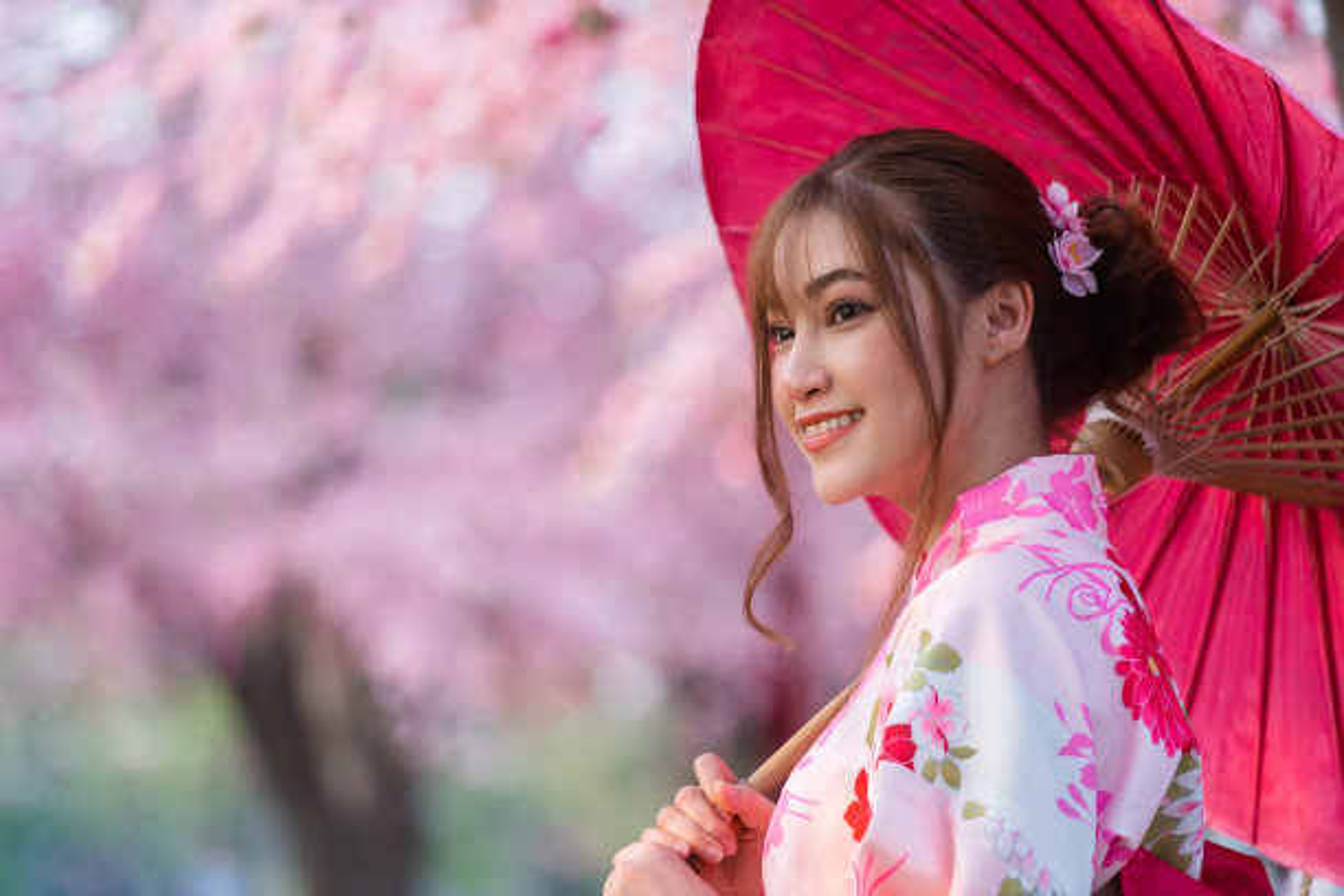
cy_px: 448
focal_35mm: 189
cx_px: 672
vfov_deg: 7.3
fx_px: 7055
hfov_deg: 10.9
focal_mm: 189
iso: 400
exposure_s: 1/400
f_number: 4
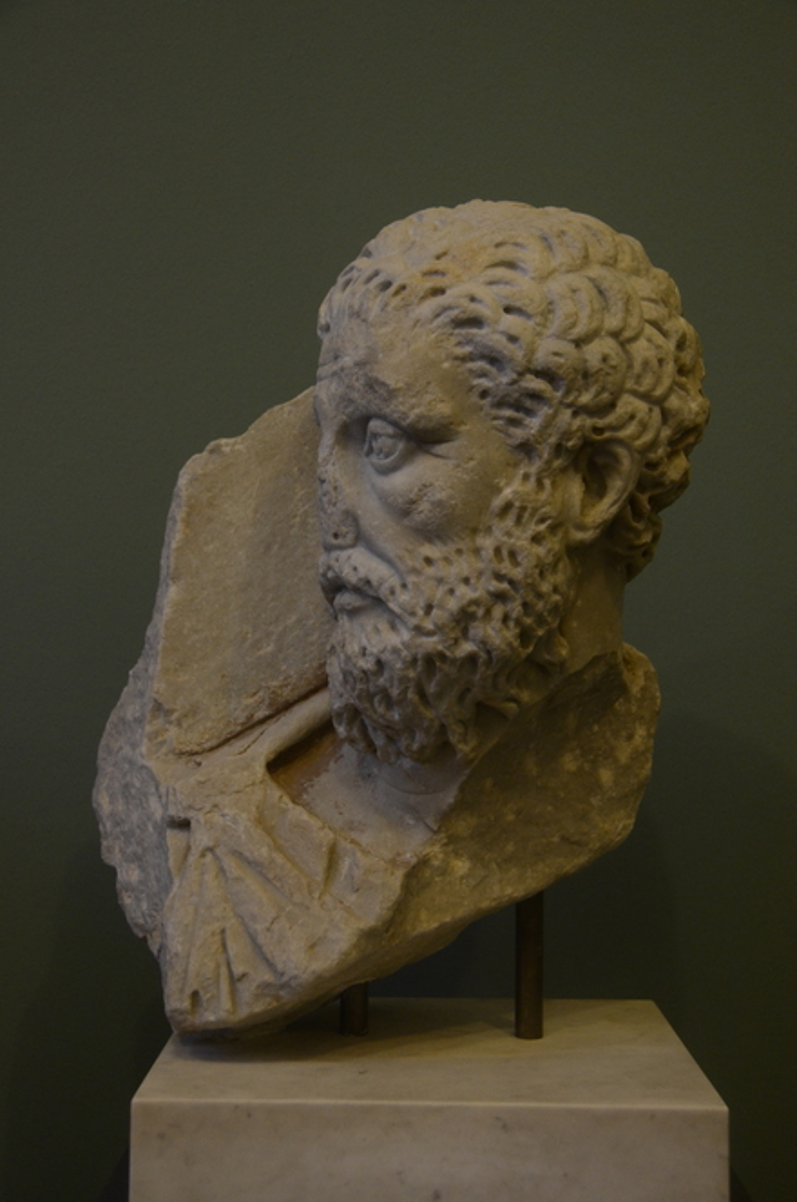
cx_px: 398
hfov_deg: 30.7
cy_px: 601
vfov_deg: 45.0
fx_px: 1451
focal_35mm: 44
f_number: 4
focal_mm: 29
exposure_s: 1/15
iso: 1250
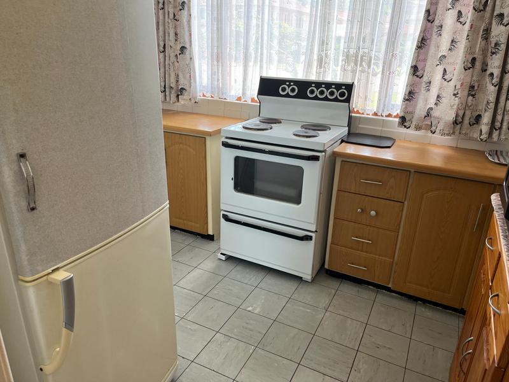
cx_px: 254
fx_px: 382
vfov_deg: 53.1
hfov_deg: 67.3
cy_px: 191
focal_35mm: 26
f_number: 1.6
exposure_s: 1/121
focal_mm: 5.1
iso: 100
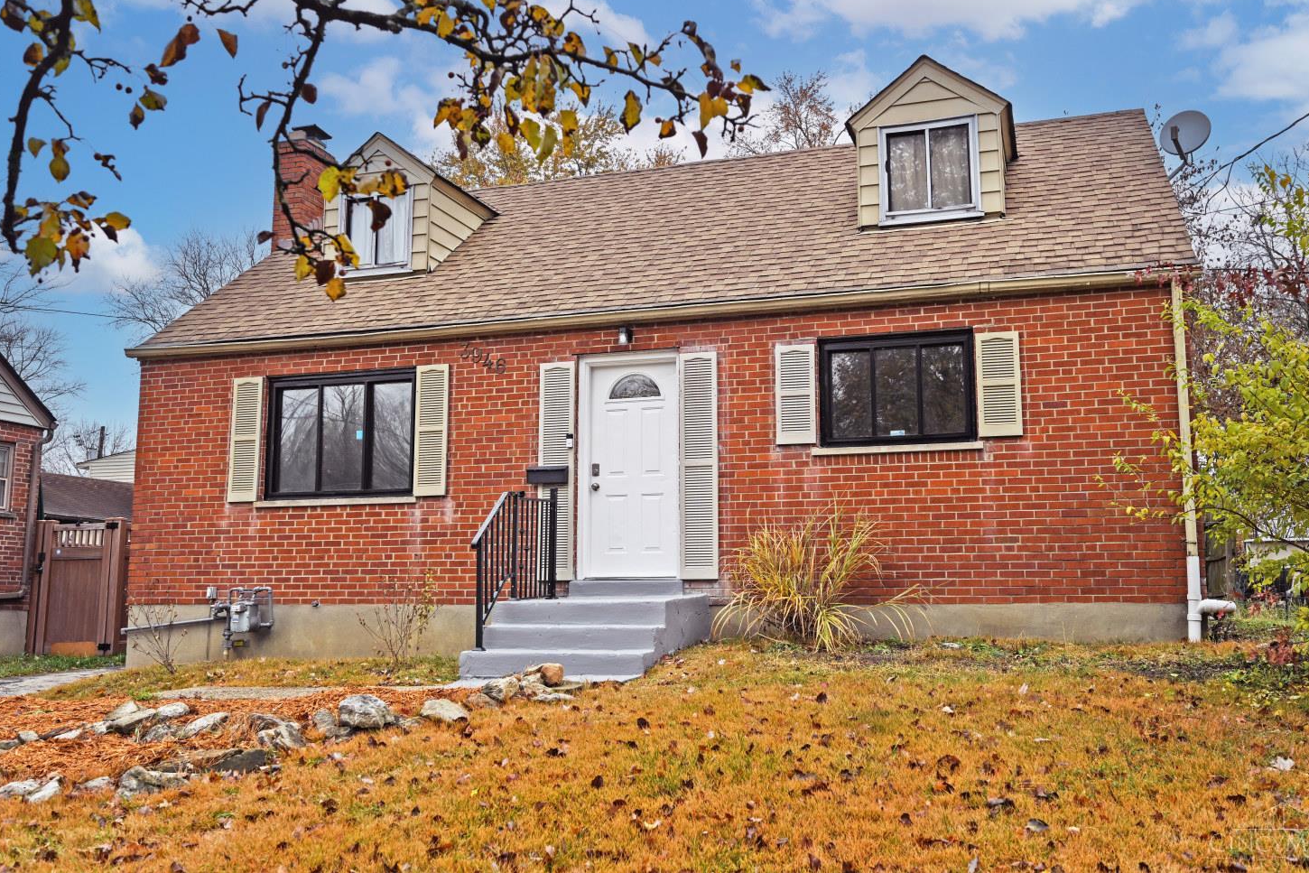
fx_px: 1110
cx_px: 671
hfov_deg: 61.1
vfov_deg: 42.9
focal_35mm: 31
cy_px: 423
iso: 140
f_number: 5.6
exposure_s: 1/250
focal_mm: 29.5
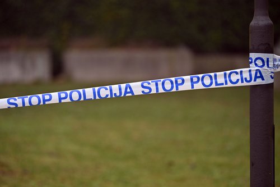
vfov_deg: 8.6
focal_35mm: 160
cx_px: 140
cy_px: 94
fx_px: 1244
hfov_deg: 12.8
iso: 640
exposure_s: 1/1600
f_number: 2.8
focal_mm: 160
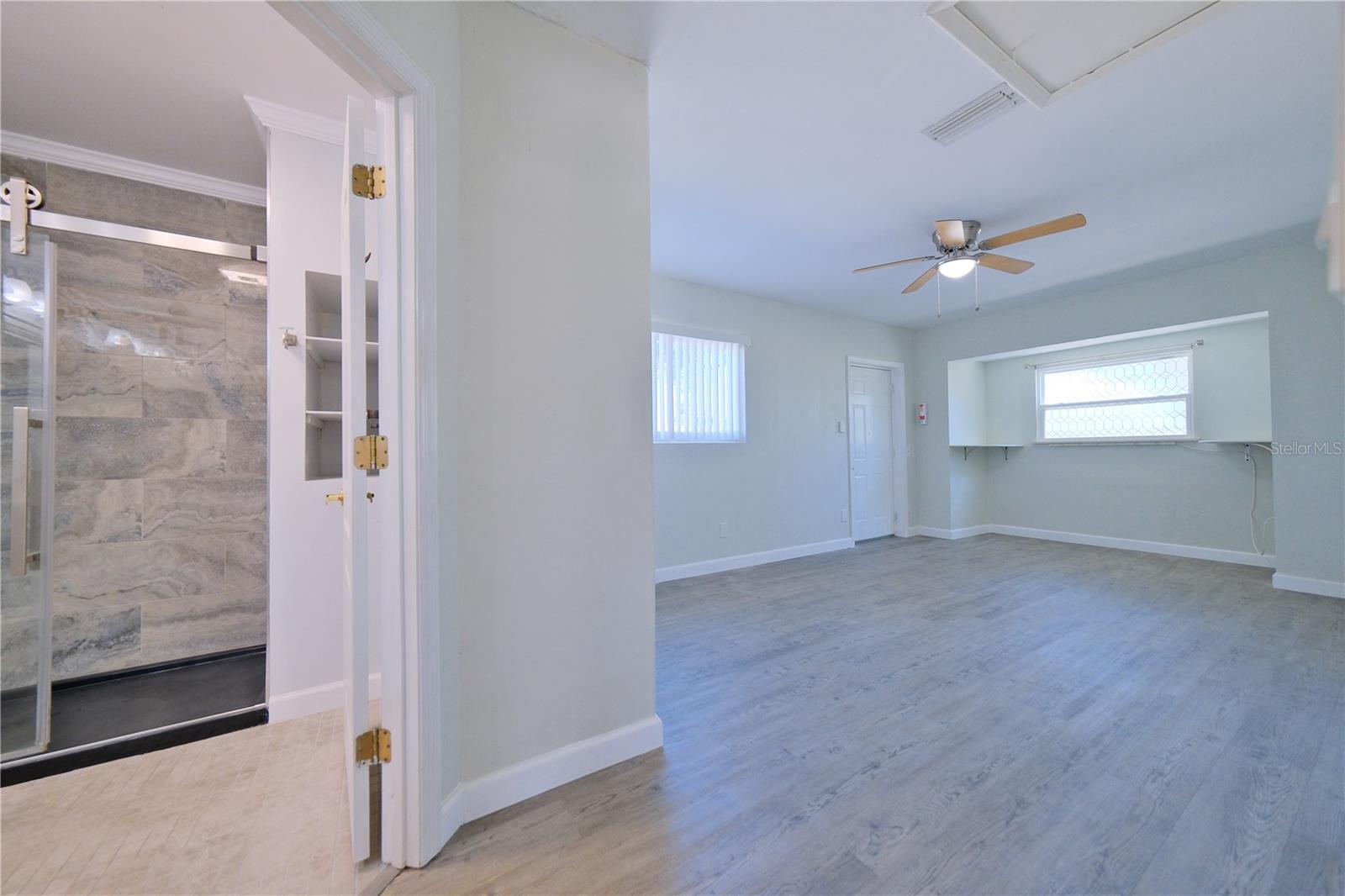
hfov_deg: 112.6
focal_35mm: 12
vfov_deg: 90.0
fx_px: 448
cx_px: 672
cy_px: 448
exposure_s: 1/100
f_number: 2.8
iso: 640
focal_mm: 8
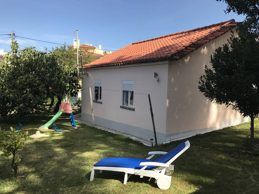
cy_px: 97
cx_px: 130
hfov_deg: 63.5
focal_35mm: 28
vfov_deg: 49.7
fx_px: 209
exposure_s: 1/1597
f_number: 1.8
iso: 20
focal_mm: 3.99
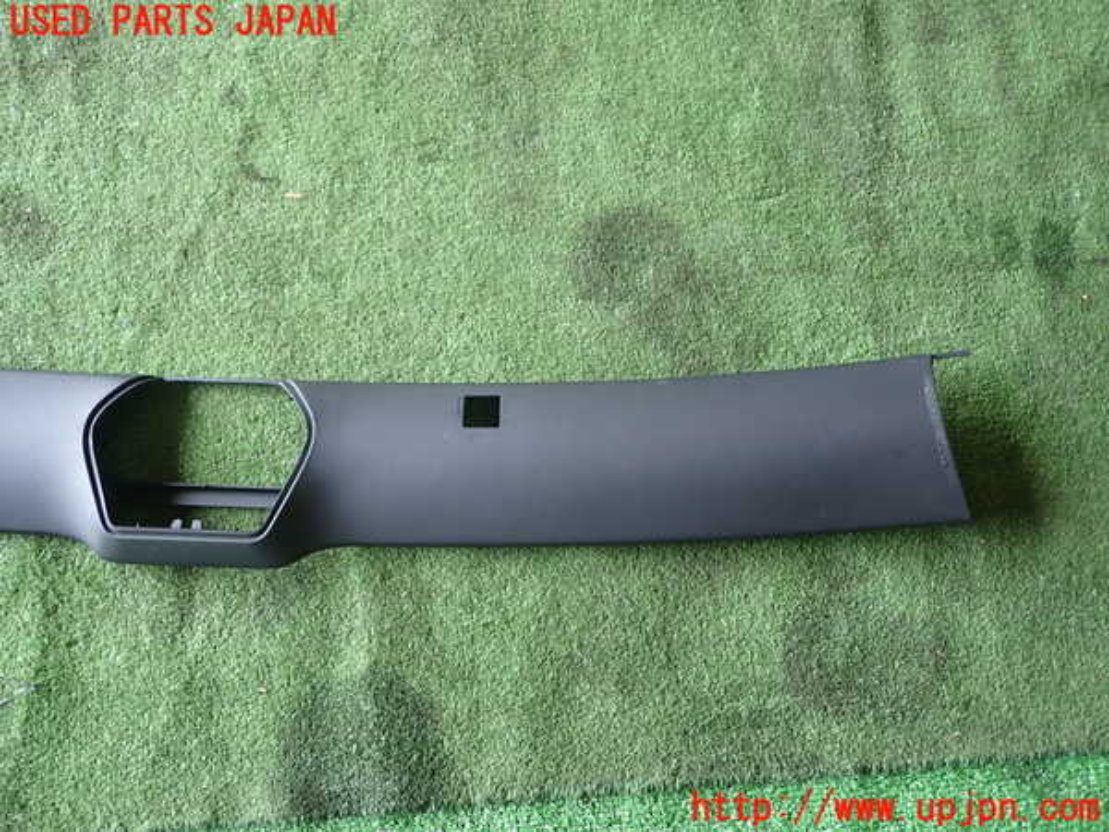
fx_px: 801
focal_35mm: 25
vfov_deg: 54.9
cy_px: 416
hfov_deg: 69.4
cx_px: 554
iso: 125
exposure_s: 1/60
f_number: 2
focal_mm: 4.5
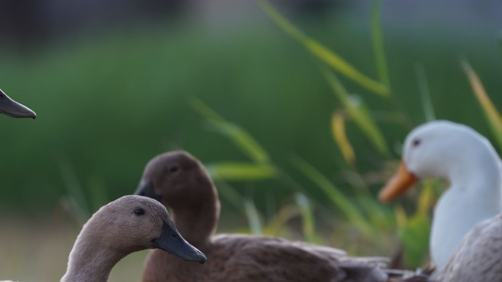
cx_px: 109
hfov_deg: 10.0
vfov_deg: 5.6
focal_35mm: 215
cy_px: 252
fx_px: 2861
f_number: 5.6
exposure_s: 1/125
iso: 250
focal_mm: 86
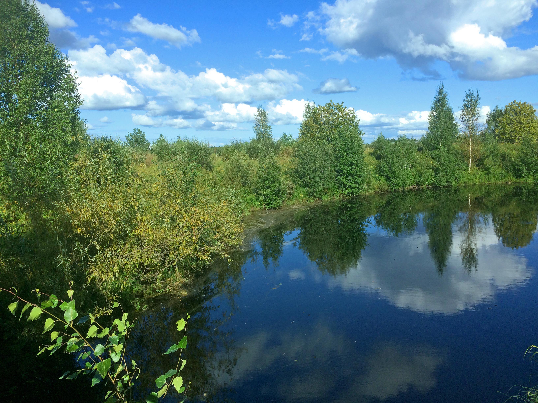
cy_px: 202
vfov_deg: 48.2
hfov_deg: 61.7
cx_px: 269
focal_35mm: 29
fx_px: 451
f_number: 2.2
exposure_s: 1/1866
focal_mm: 4.15
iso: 32
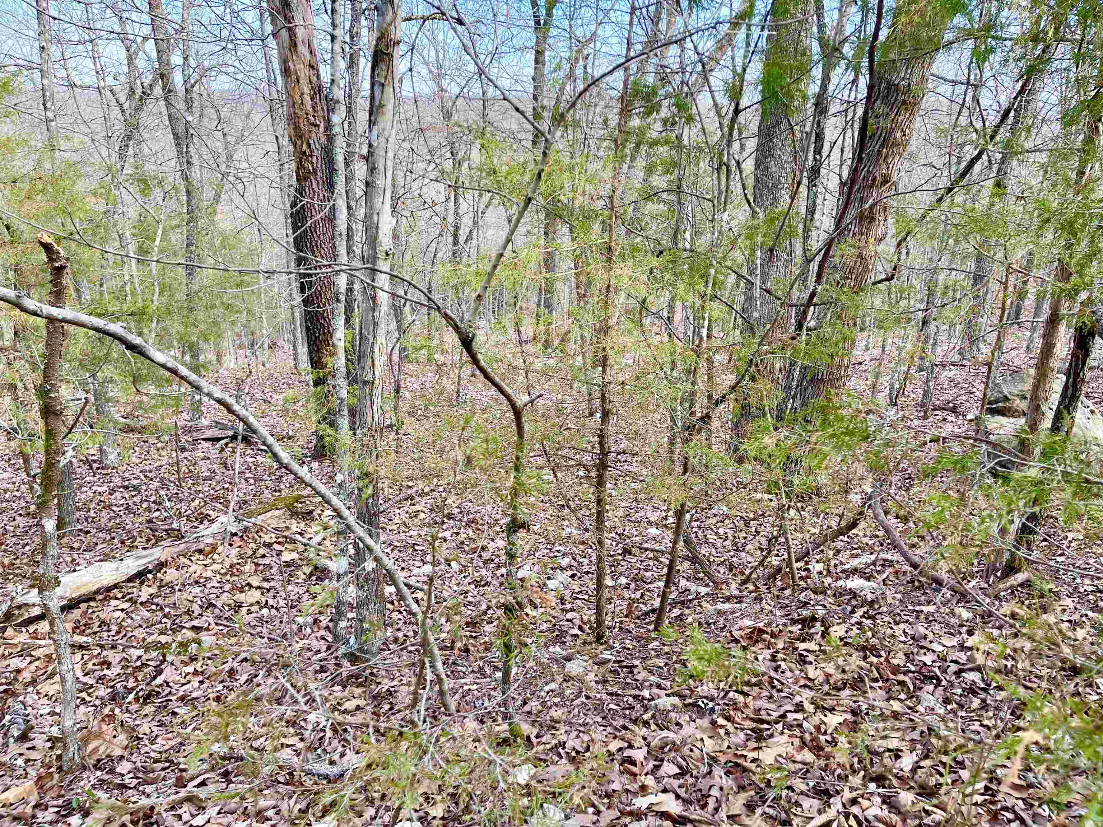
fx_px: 828
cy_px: 414
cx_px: 552
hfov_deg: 67.3
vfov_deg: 53.1
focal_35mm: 26
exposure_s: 1/309
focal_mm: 5.1
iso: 32
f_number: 1.6
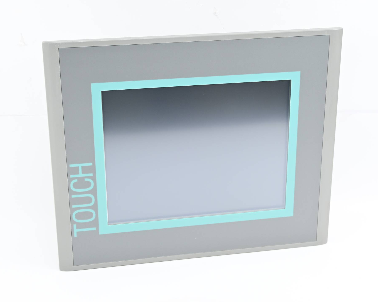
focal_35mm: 61
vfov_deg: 25.0
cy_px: 151
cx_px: 185
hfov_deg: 31.0
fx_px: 682
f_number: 5.6
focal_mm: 36
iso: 360
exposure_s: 1/60
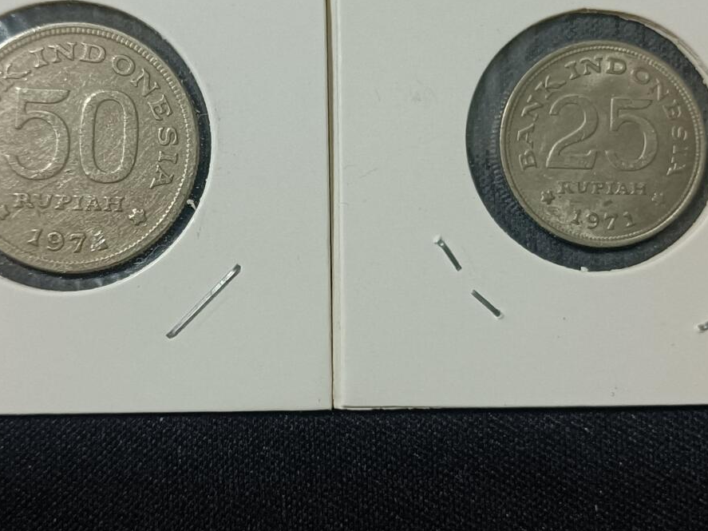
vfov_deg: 24.3
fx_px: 1227
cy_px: 186
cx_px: 331
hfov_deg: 32.2
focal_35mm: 60
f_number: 1.8
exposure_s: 1/33.3
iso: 1128
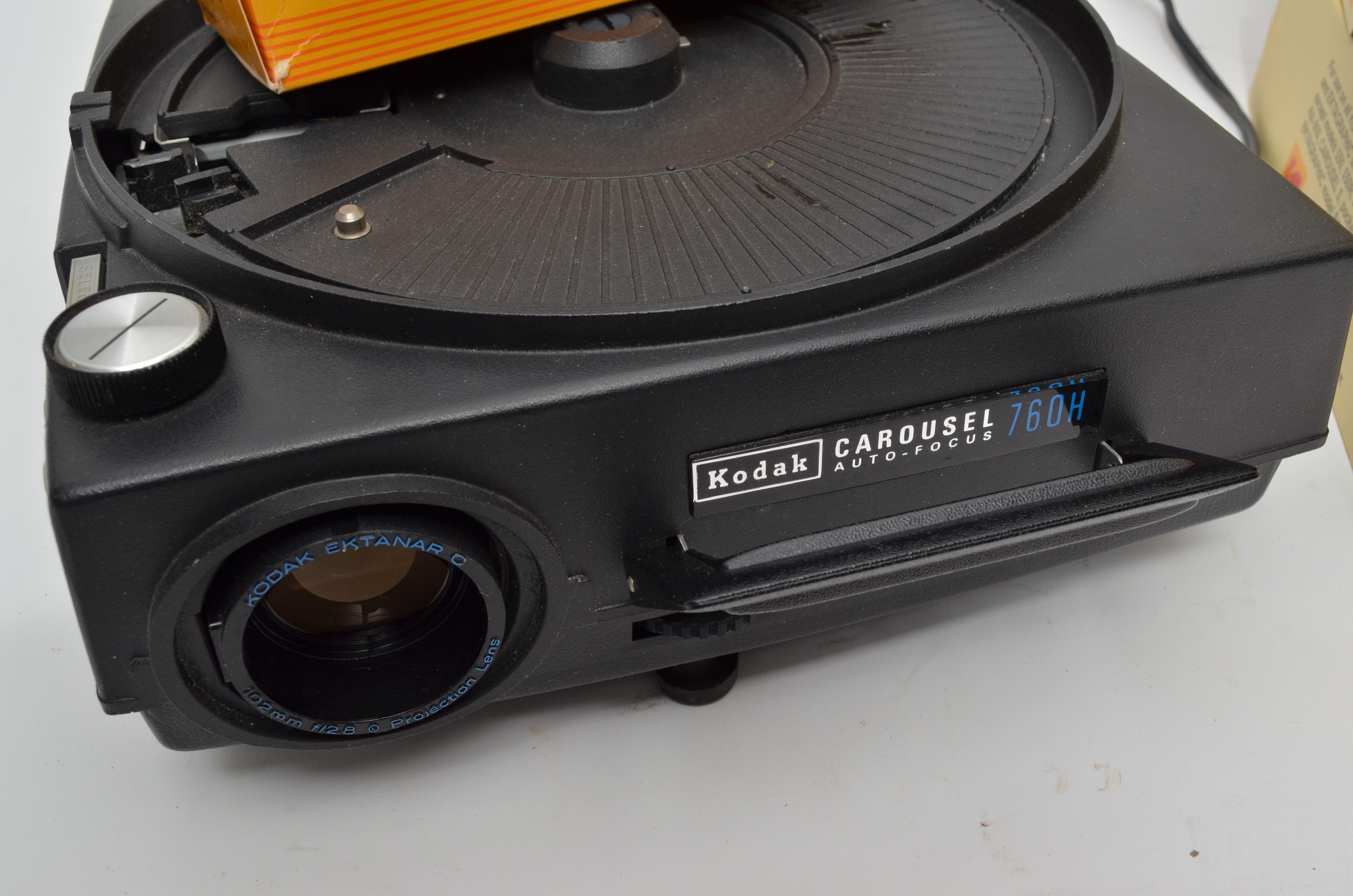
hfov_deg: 49.6
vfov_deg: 34.1
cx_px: 676
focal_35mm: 39
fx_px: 1463
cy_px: 448
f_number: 8
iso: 250
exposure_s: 1/125
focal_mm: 26
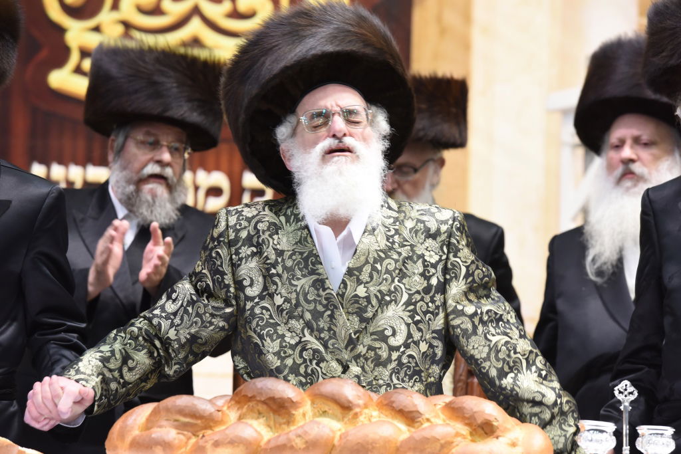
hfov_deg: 12.1
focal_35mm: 170
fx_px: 3216
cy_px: 227
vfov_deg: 8.1
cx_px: 340
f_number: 5.6
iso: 2000
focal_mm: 170
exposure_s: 1/125
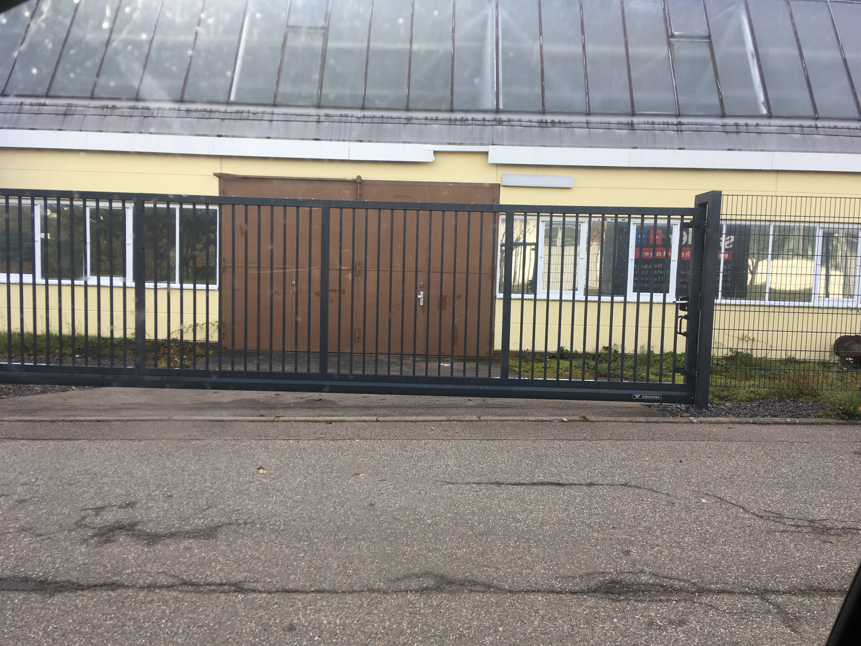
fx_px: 721
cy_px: 323
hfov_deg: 61.7
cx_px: 430
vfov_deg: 48.2
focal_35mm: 29
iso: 25
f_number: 2.2
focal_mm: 4.15
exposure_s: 1/127
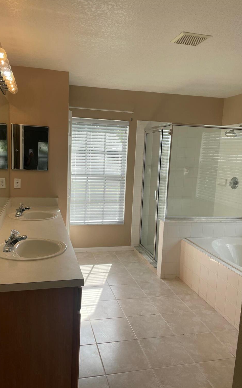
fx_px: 295
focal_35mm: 28
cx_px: 112
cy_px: 194
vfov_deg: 66.5
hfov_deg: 44.5
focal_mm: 4.2
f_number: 1.6
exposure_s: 1/450
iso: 32
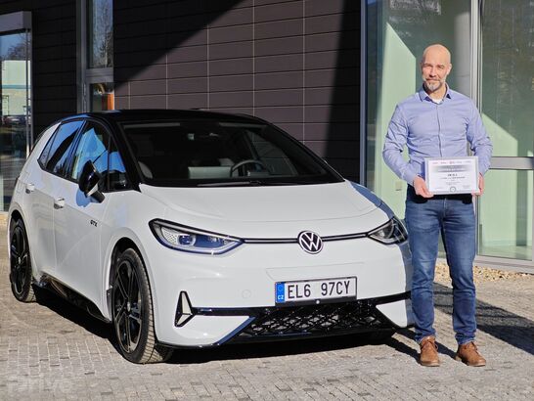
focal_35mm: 75
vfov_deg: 19.7
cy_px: 200
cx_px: 267
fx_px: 1157
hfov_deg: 26.0
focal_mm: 12.28
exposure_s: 1/3883
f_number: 1.8
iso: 50
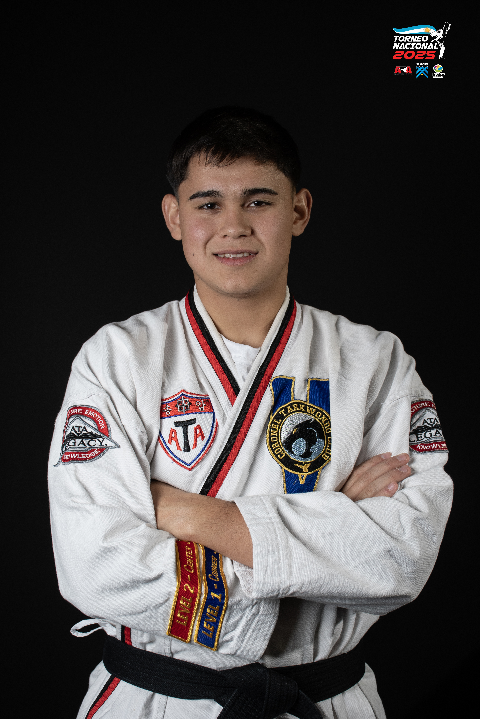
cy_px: 360
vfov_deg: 38.9
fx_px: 1020
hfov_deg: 26.5
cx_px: 240
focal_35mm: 51
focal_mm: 34
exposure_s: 1/125
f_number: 5.6
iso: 200
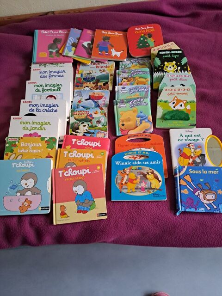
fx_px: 214
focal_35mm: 25
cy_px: 148
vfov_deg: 69.4
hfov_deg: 54.9
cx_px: 111
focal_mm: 4.65
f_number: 1.8
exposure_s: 1/20
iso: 500
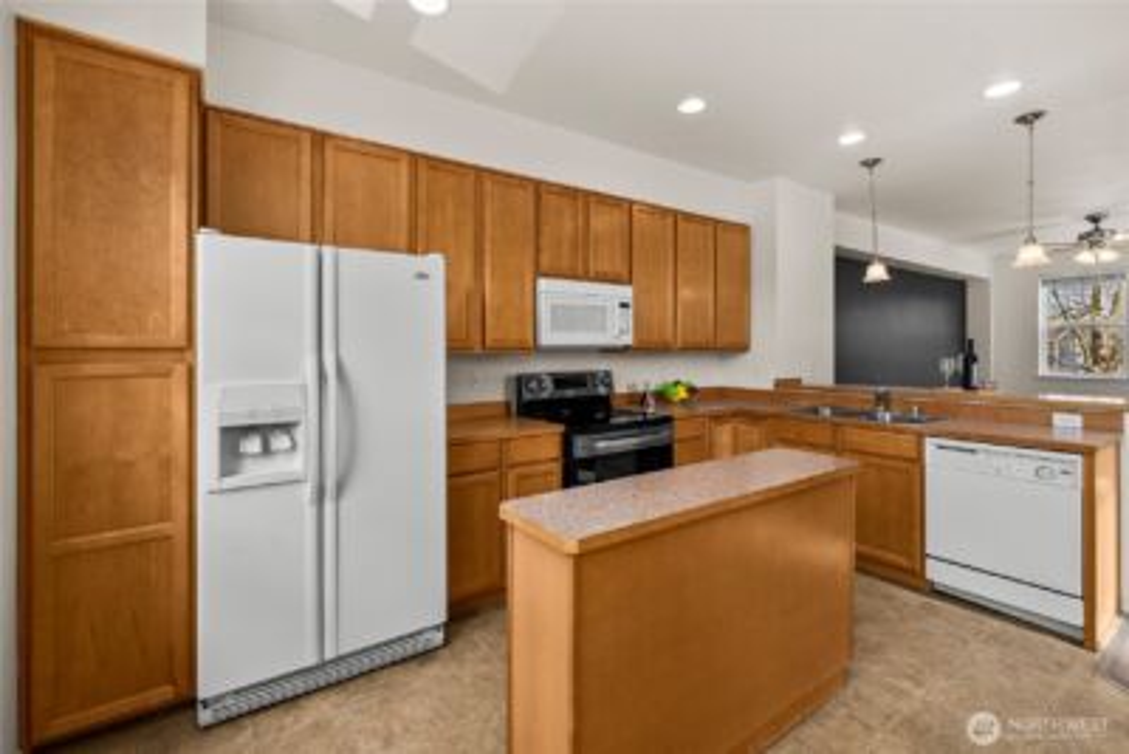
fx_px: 471
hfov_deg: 100.4
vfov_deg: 77.4
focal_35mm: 15
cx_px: 564
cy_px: 377
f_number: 7.1
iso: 800
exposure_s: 1/30
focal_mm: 15
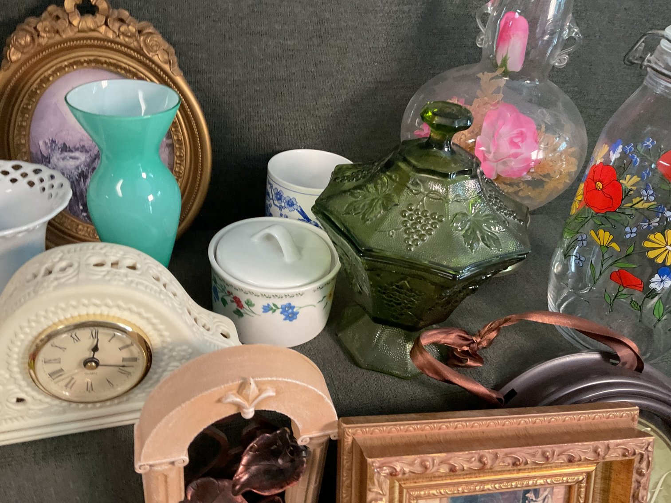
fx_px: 562
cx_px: 336
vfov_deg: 48.2
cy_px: 252
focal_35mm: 29
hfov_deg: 61.7
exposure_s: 1/60
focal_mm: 3
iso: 200
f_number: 1.8
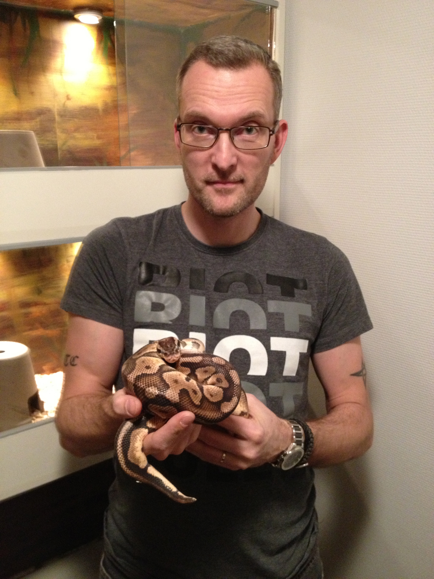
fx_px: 585
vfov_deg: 52.6
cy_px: 290
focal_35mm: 35
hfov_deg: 40.7
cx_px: 217
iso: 400
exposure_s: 1/15
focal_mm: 4.28
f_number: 2.4
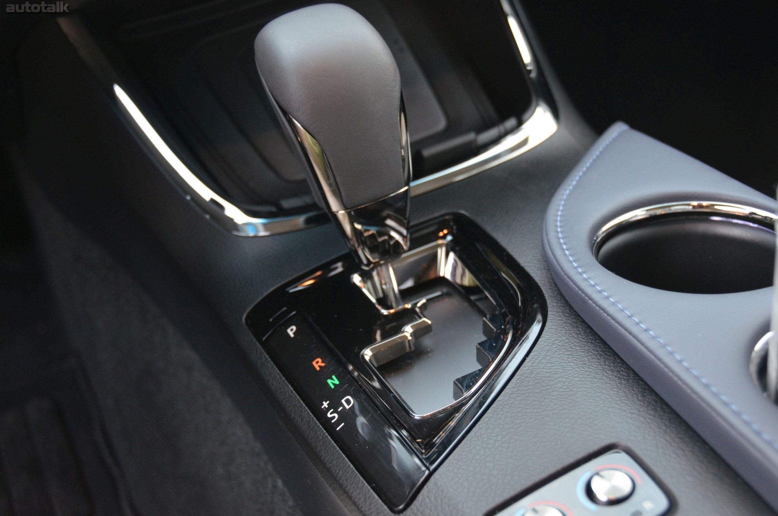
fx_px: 1165
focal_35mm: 54
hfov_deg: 36.9
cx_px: 389
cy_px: 258
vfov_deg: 25.0
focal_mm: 36
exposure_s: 1/40
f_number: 4.2
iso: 1600
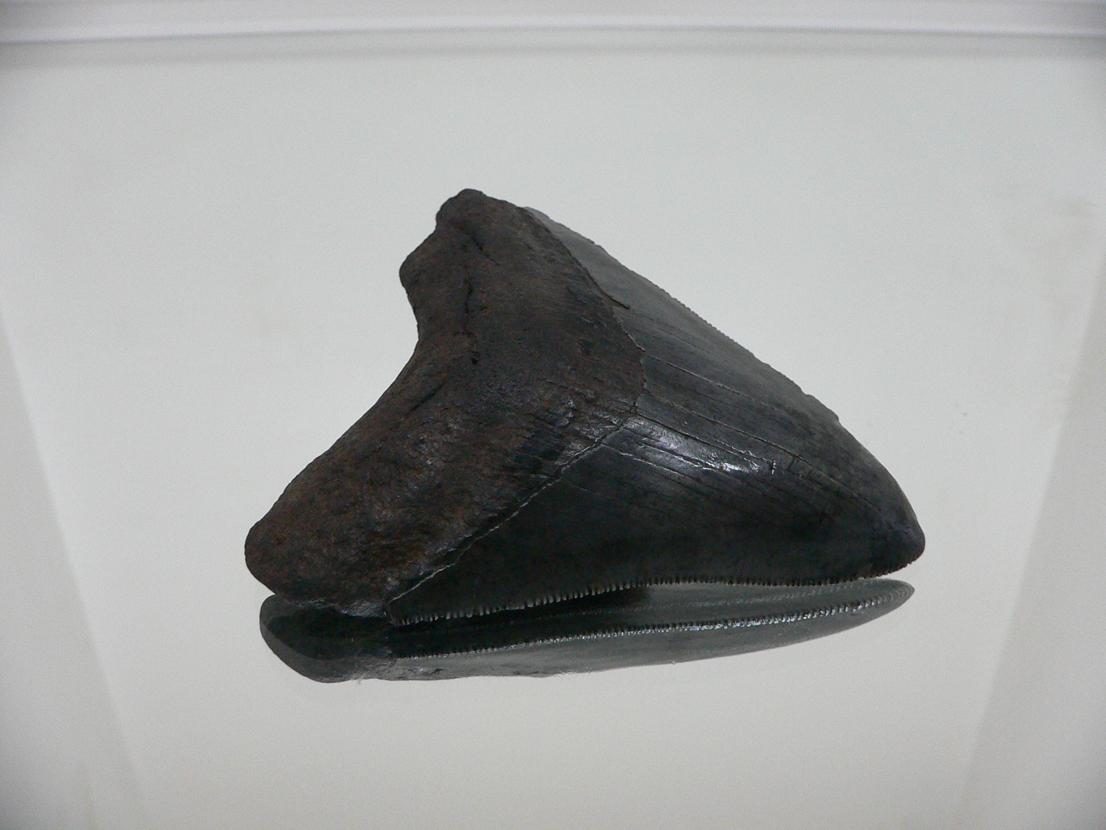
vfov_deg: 40.7
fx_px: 1118
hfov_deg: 52.6
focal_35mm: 35
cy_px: 415
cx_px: 553
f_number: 2.8
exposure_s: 1/50
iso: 200
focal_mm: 4.6
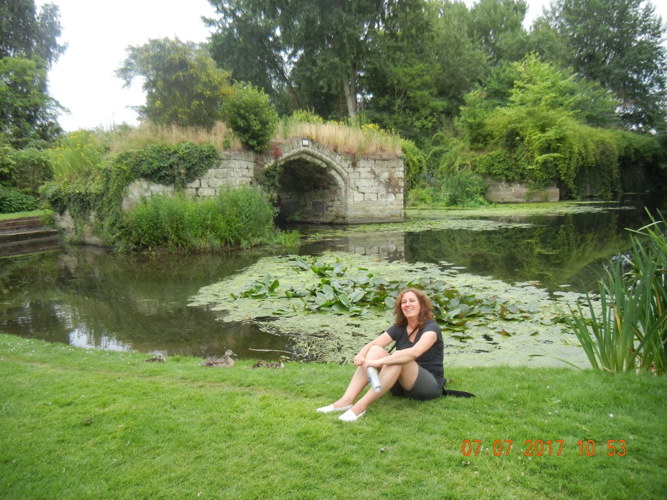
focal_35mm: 30
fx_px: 578
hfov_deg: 60.0
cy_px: 250
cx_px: 334
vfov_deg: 46.8
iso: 160
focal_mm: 5.4
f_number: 3.5
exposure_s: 1/266
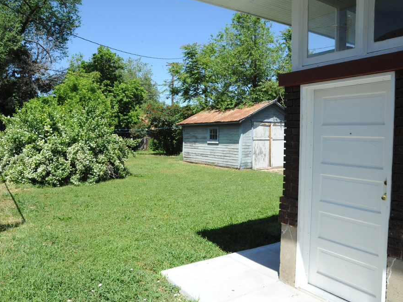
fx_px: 314
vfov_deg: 51.3
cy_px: 146
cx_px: 205
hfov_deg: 65.3
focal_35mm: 27
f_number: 18
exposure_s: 1/1250
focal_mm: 24
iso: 4000
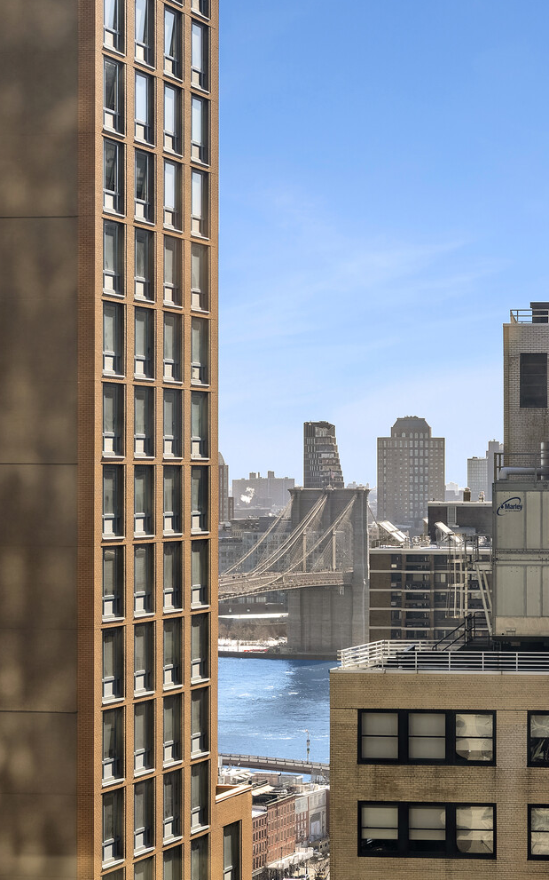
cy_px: 439
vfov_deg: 19.3
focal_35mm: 108
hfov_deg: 12.1
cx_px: 284
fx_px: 2587
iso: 100
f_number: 7.1
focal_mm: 70
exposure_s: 1/250
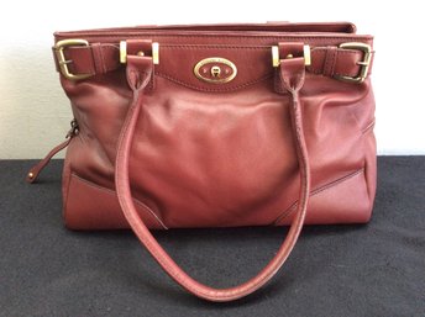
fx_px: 392
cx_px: 212
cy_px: 158
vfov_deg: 44.1
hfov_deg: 56.9
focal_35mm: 32
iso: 125
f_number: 2.4
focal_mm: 3.3
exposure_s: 1/24
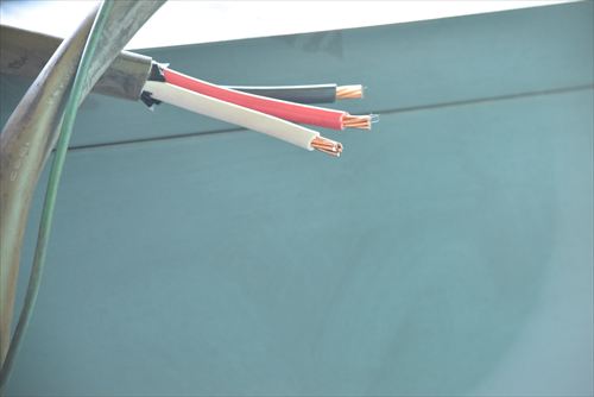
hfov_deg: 13.7
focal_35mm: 150
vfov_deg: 9.2
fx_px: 2476
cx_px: 297
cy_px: 198
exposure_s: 1/60
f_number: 6.3
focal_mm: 100
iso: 1250
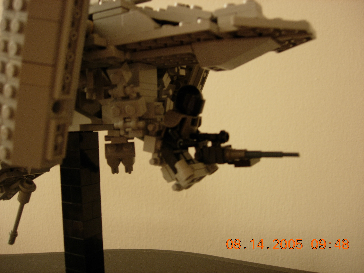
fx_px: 400
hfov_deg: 49.0
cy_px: 136
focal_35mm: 38
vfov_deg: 37.7
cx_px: 182
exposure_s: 1/5.3
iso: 64
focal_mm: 7.8
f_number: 2.8
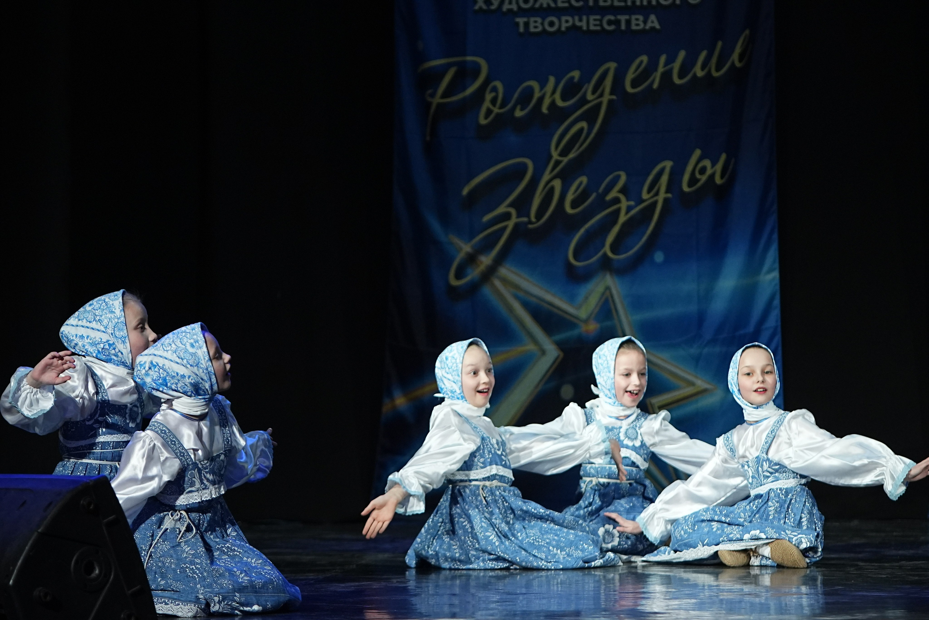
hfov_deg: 8.9
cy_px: 310
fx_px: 5987
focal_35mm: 232
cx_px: 464
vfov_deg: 5.9
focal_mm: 155
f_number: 2.8
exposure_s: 1/500
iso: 2000
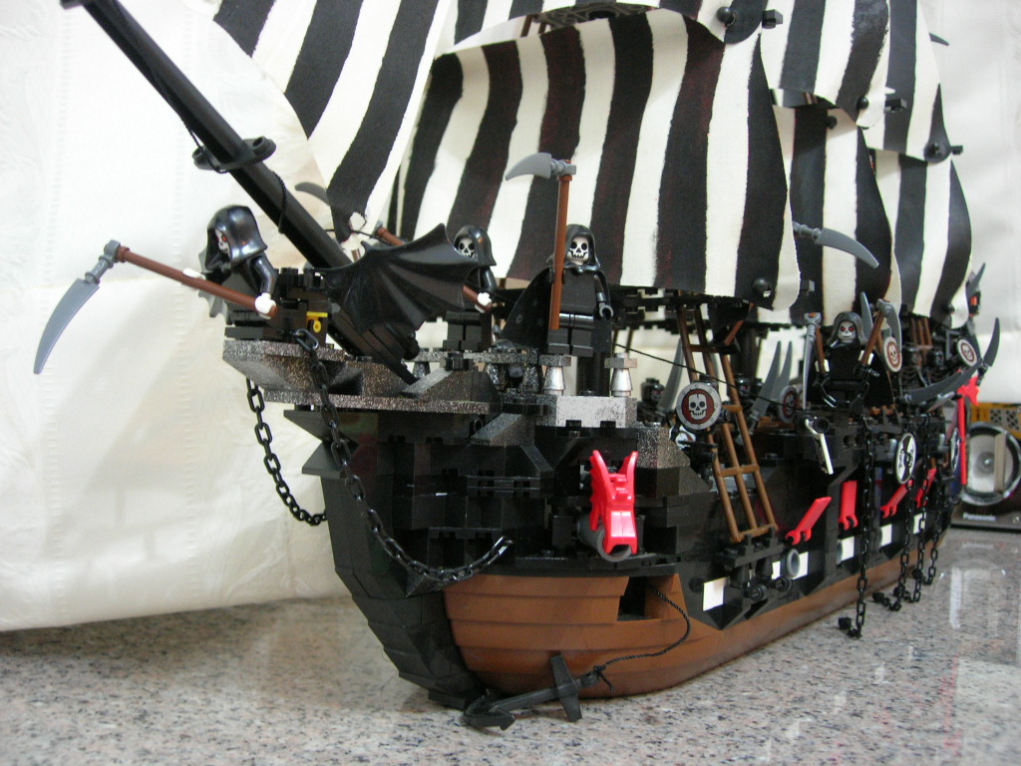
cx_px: 510
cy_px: 383
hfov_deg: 49.0
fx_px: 1121
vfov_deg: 37.7
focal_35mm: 38
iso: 173
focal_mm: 7.8
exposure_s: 1/3.9
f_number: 2.8
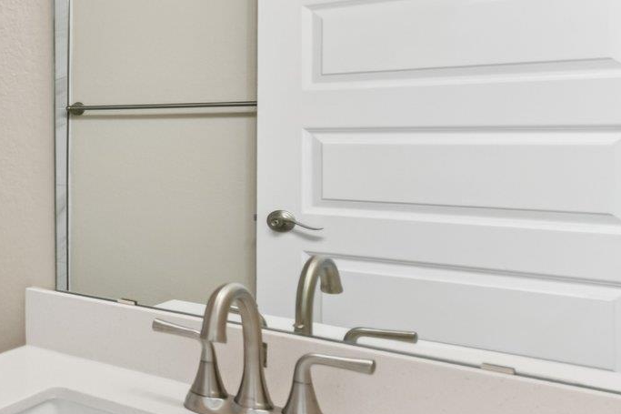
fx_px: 724
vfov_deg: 31.5
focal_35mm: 42
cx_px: -265
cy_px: 126
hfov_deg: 30.6
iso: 360
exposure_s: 1/8
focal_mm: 14
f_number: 8
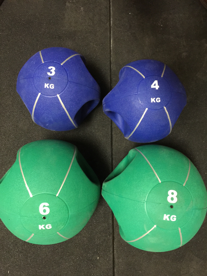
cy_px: 138
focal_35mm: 29
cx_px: 104
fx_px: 231
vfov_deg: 61.7
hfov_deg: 48.2
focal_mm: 4.15
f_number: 2.2
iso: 125
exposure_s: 1/10
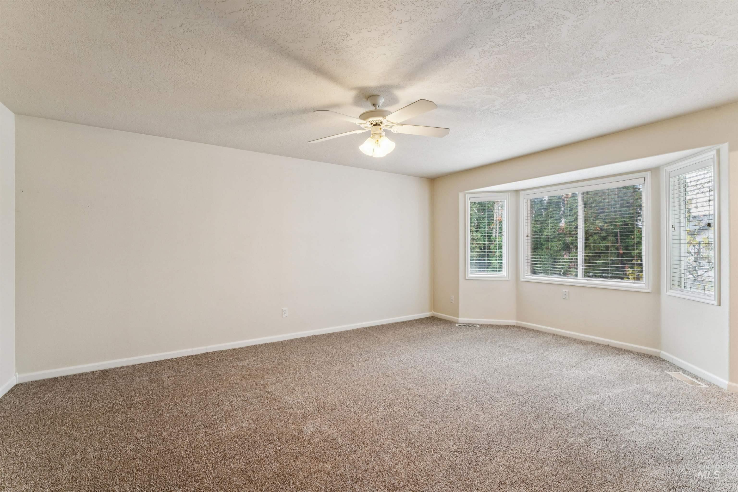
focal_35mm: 16
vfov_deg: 75.1
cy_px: 246
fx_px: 320
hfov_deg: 98.2
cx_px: 369
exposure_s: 1/5
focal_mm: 15.6
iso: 400
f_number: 13
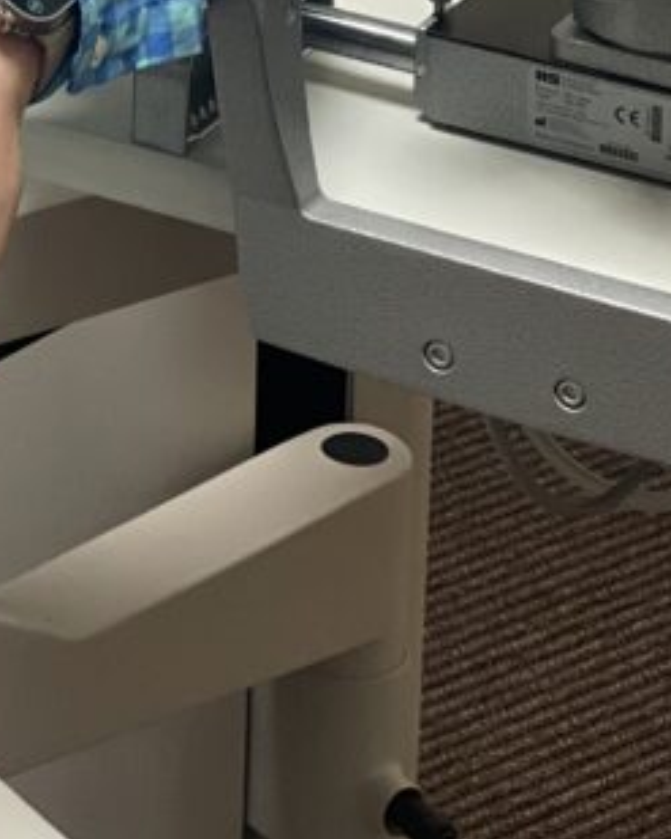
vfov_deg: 10.9
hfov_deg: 9.0
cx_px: -296
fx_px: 4172
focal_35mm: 168
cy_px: -529
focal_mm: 6
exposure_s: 1/120
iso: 200
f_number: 2
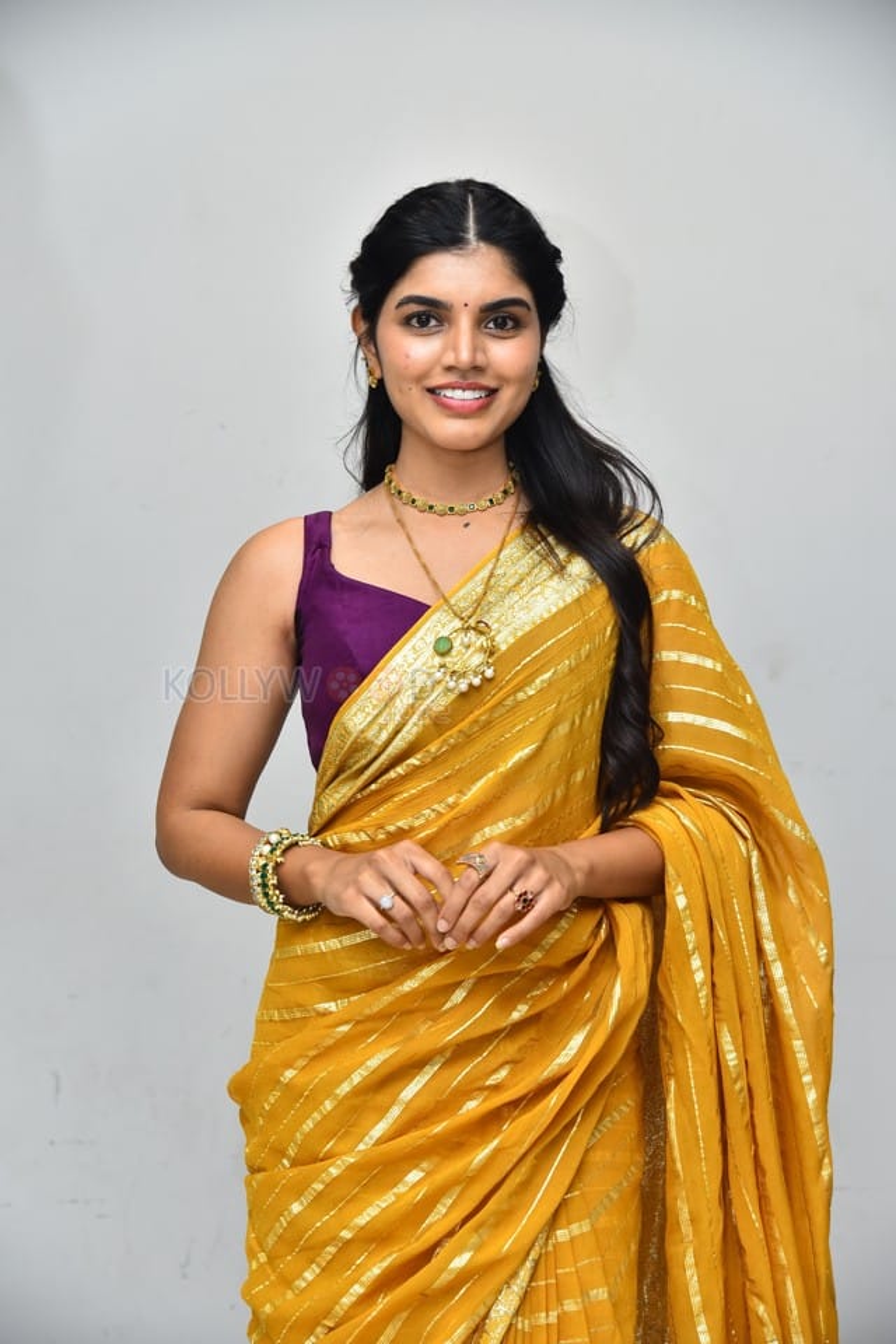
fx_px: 2613
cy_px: 672
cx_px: 448
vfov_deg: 28.8
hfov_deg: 19.5
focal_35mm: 70
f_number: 4.5
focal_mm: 70
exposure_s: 1/125
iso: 1250
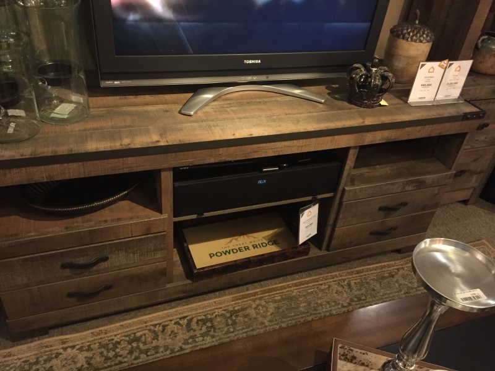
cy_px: 186
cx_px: 248
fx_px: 415
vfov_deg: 48.2
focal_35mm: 29
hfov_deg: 61.7
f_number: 2.2
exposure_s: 1/15
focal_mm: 4.15
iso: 250
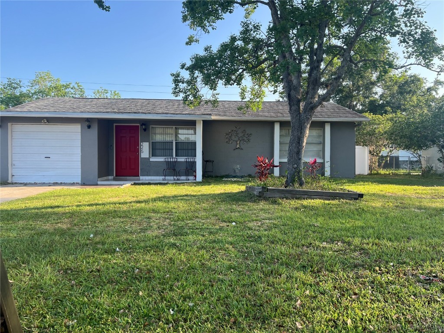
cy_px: 166
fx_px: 333
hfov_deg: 67.3
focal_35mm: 26
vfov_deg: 53.1
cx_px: 222
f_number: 1.5
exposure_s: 1/932
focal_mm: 5.7
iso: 50
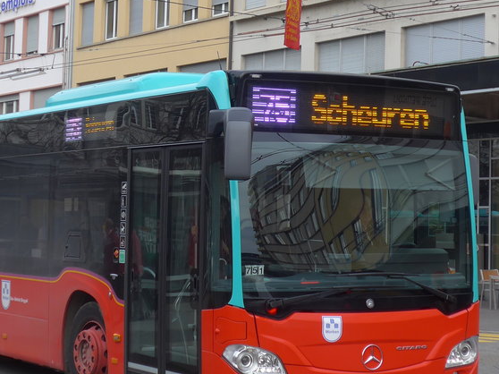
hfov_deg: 19.8
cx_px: 236
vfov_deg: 14.9
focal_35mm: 99
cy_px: 118
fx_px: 1427
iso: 80
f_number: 3
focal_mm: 9.5
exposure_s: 1/320
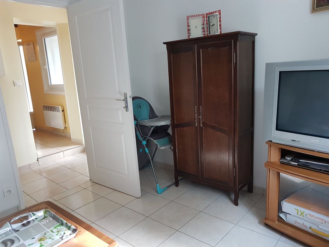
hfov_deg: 67.3
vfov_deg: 53.1
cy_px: 124
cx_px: 164
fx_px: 247
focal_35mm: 26
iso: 160
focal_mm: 4.2
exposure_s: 1/50
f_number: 1.7
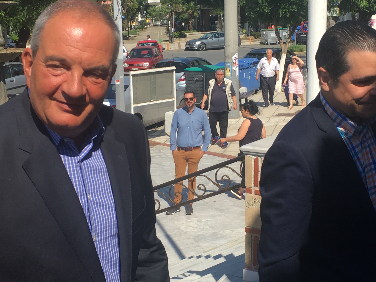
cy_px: 121
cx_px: 194
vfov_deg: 24.0
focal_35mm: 61
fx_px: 663
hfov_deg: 31.7
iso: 25
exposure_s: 1/1508
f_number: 2.2
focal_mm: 4.15
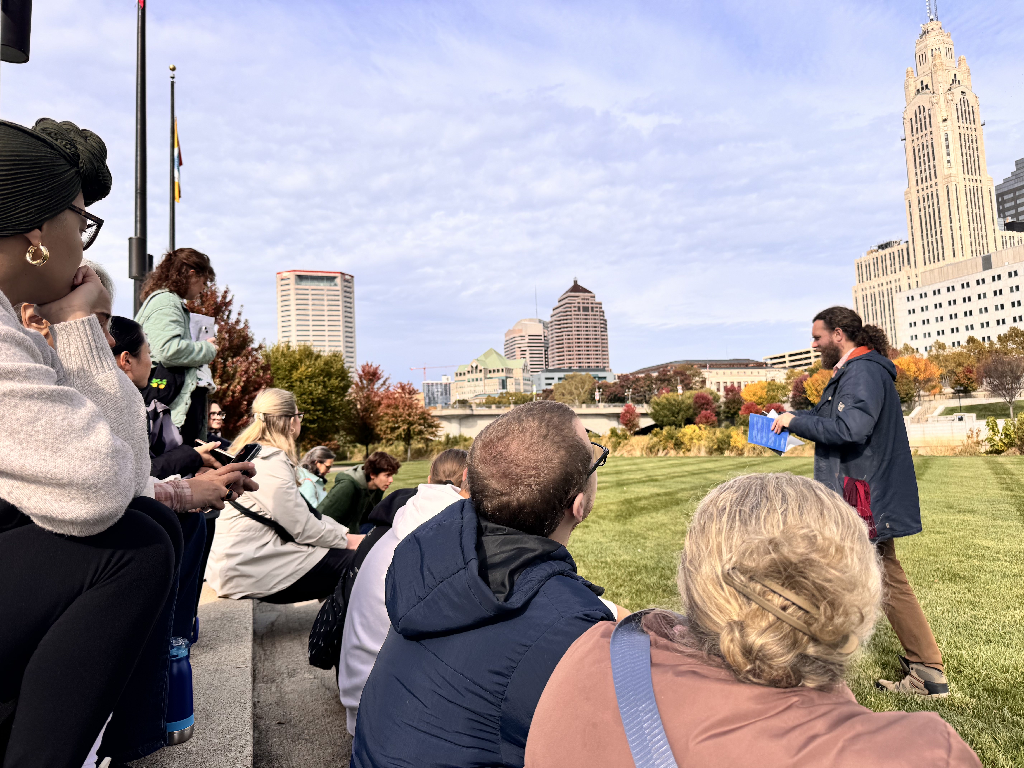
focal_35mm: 24
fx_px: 710
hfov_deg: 71.6
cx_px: 512
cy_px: 384
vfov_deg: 56.8
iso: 80
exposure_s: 1/5814
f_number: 1.78
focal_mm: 6.76
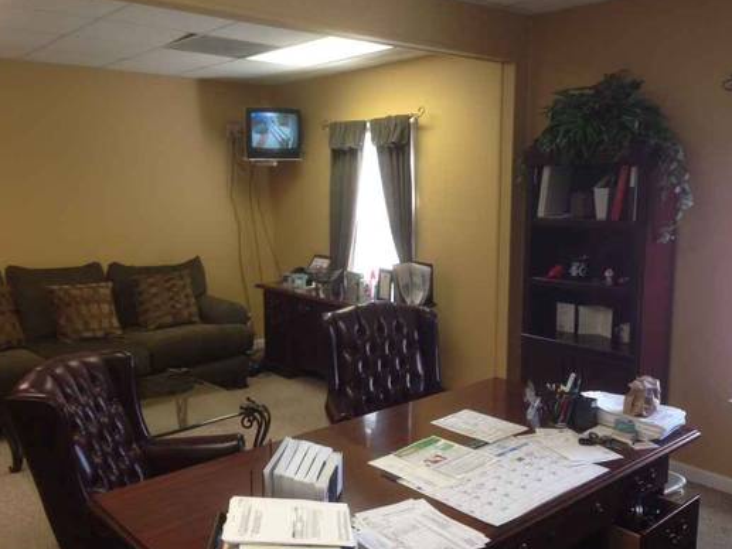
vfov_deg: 41.8
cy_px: 277
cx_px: 366
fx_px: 719
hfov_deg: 53.9
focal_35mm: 34
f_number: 2.4
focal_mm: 4.12
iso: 64
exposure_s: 1/20
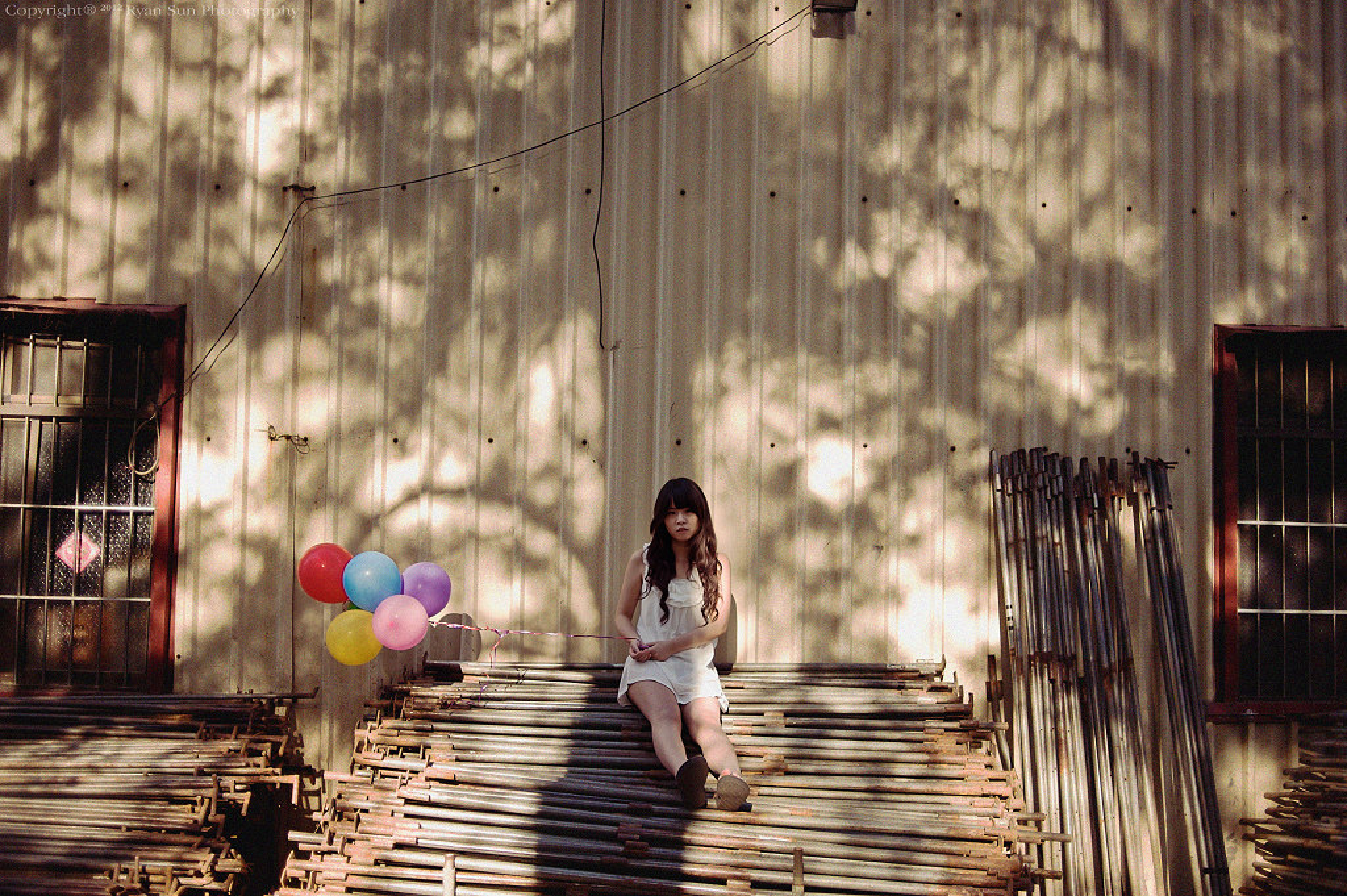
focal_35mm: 35
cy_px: 448
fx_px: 1308
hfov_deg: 54.5
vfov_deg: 37.8
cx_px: 674
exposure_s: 1/500
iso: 100
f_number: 2.2
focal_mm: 35
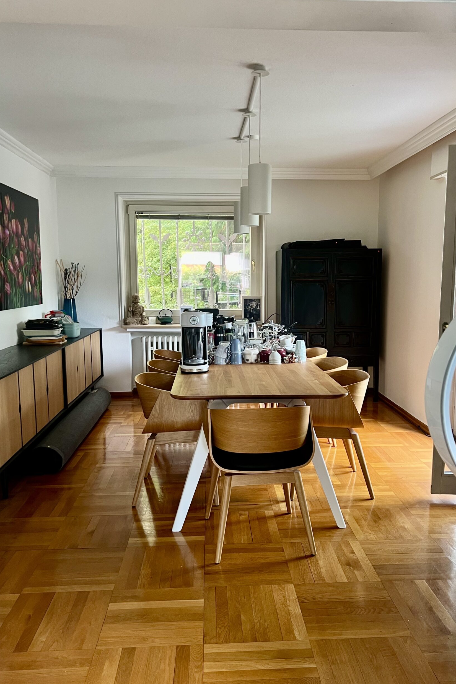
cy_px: 353
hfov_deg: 46.4
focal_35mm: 28
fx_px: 532
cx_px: 240
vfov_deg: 65.5
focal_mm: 5.7
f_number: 1.5
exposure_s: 1/71
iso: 125
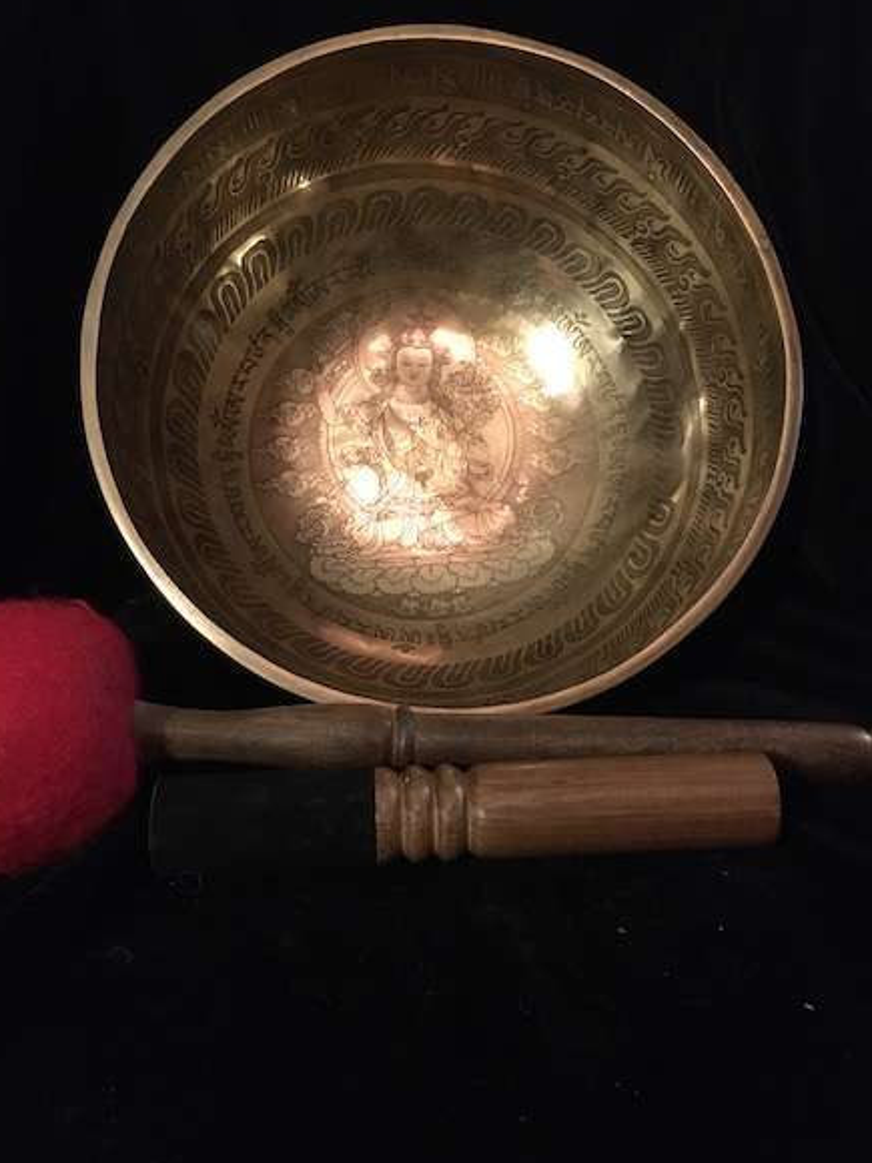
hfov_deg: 44.2
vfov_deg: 56.8
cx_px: 423
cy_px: 577
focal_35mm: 32
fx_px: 1075
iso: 250
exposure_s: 1/17
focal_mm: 4.15
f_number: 2.2
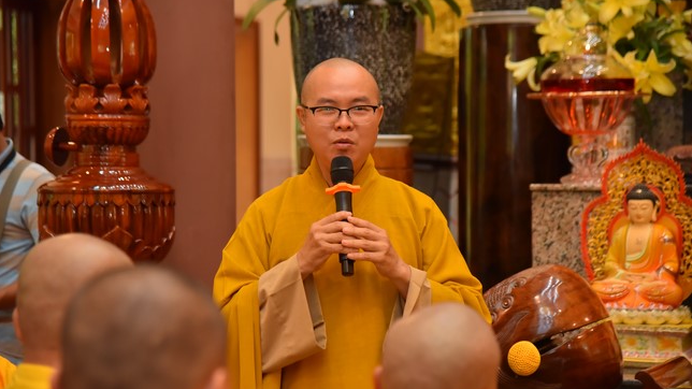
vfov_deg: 10.9
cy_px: 186
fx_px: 2036
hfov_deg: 19.3
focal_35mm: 111
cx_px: 344
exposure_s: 1/125
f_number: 5
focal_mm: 105
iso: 1600
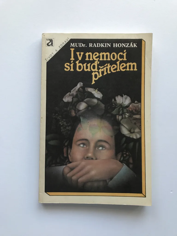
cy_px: 118
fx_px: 191
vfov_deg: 63.4
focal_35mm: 28
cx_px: 88
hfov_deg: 49.7
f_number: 1.8
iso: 20
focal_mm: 3.99
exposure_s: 1/33
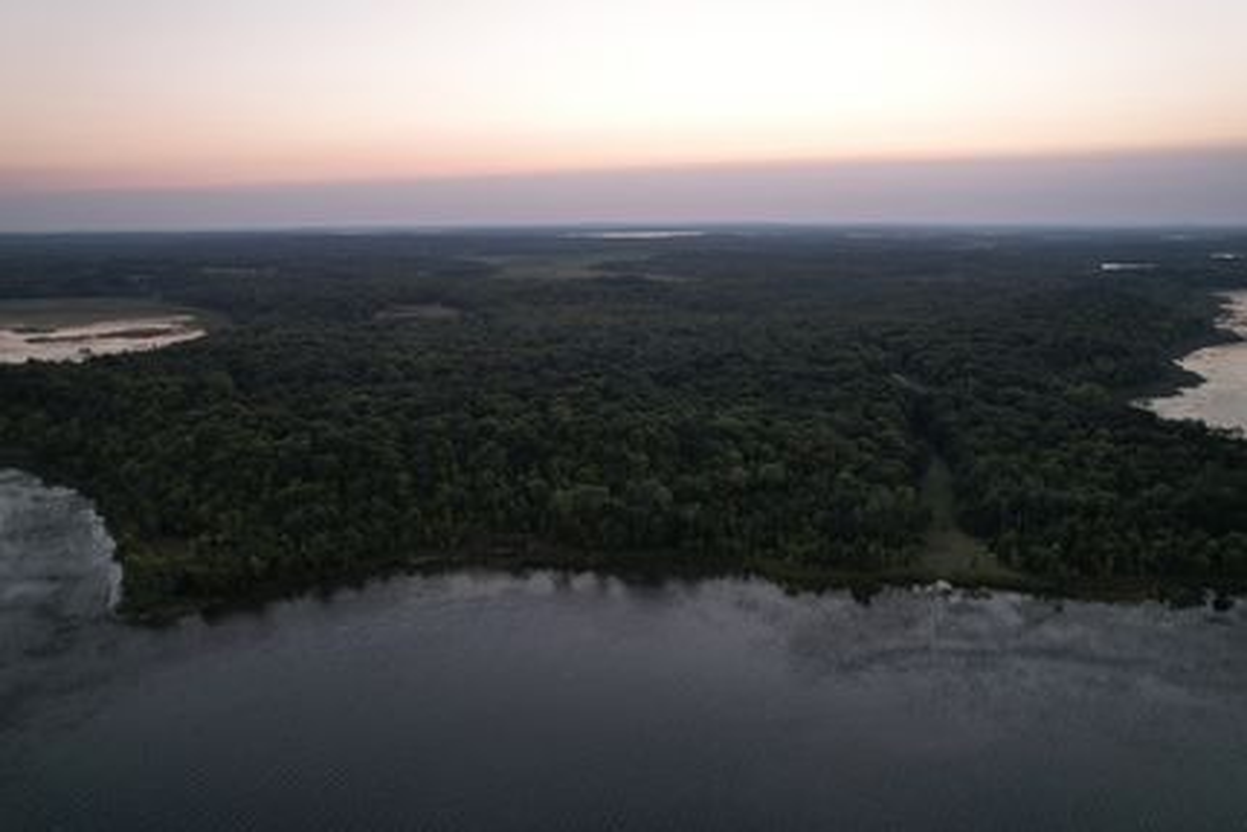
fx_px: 762
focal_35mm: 22
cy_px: 416
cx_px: 624
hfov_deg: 78.6
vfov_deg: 57.3
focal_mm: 8.38
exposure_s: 1/50
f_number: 2.8
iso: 100
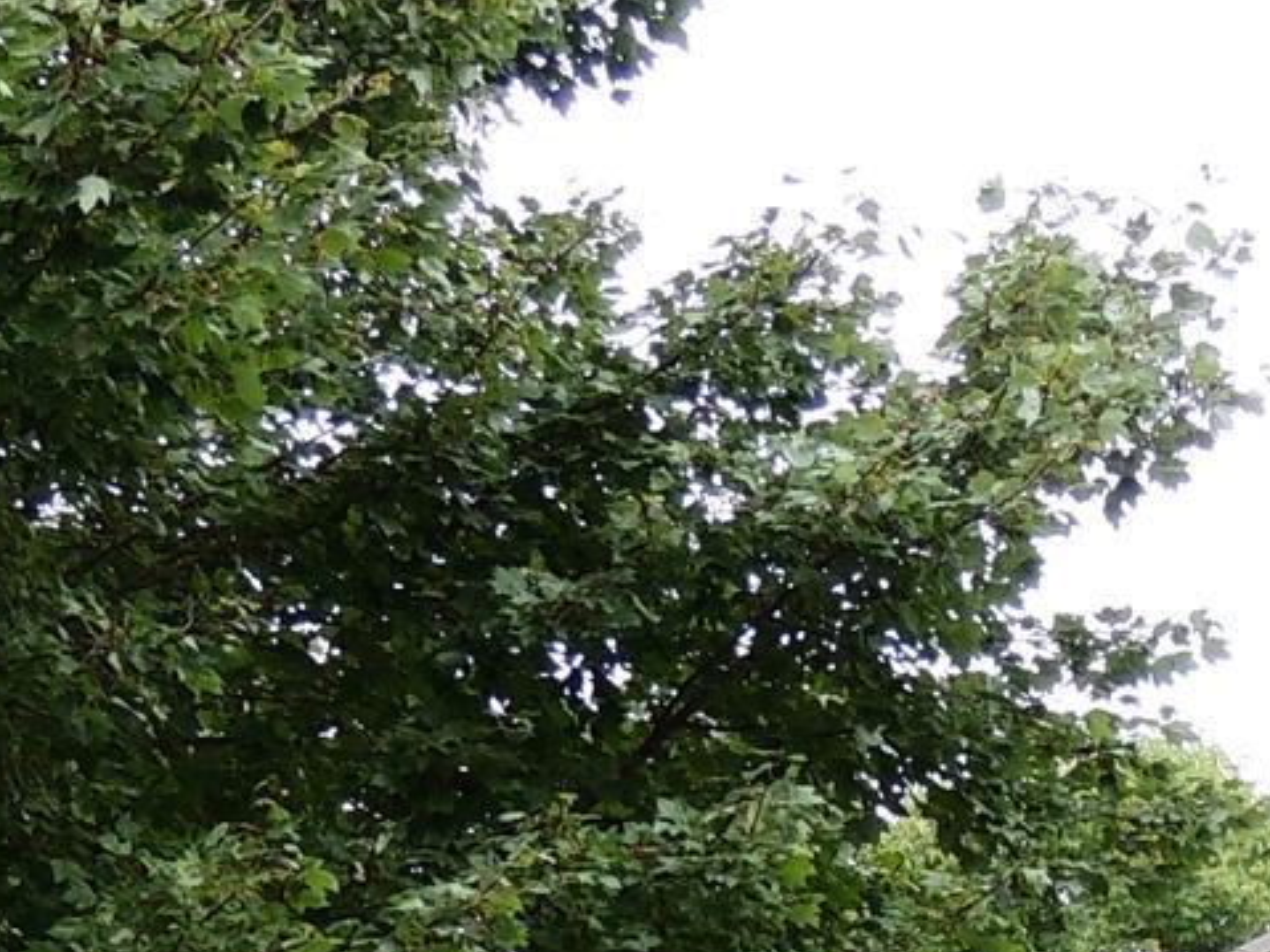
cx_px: 1450
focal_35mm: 184
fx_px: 6749
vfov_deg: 7.9
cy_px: 1543
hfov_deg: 10.6
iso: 100
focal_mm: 7.6
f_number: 3.4
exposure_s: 1/125
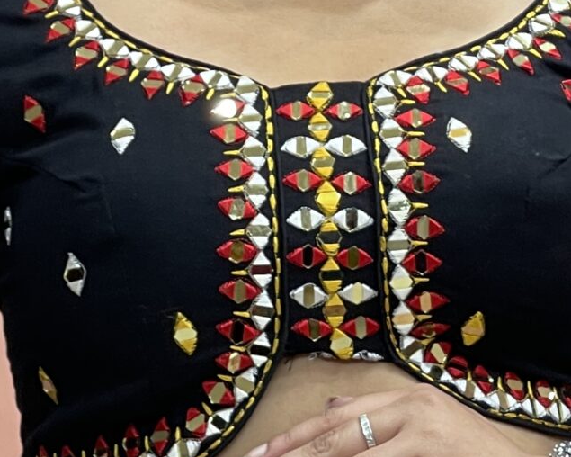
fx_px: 4259
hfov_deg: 7.7
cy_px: 194
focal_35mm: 252
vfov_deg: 6.1
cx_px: 243
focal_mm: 7.5
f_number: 2.2
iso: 40
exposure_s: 1/100
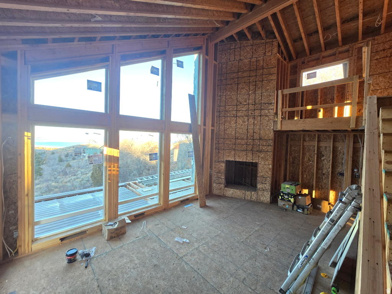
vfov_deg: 89.9
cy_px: 147
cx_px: 196
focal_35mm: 13
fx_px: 147
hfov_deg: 106.2
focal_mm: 2.2
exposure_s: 1/60
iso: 125
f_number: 2.2
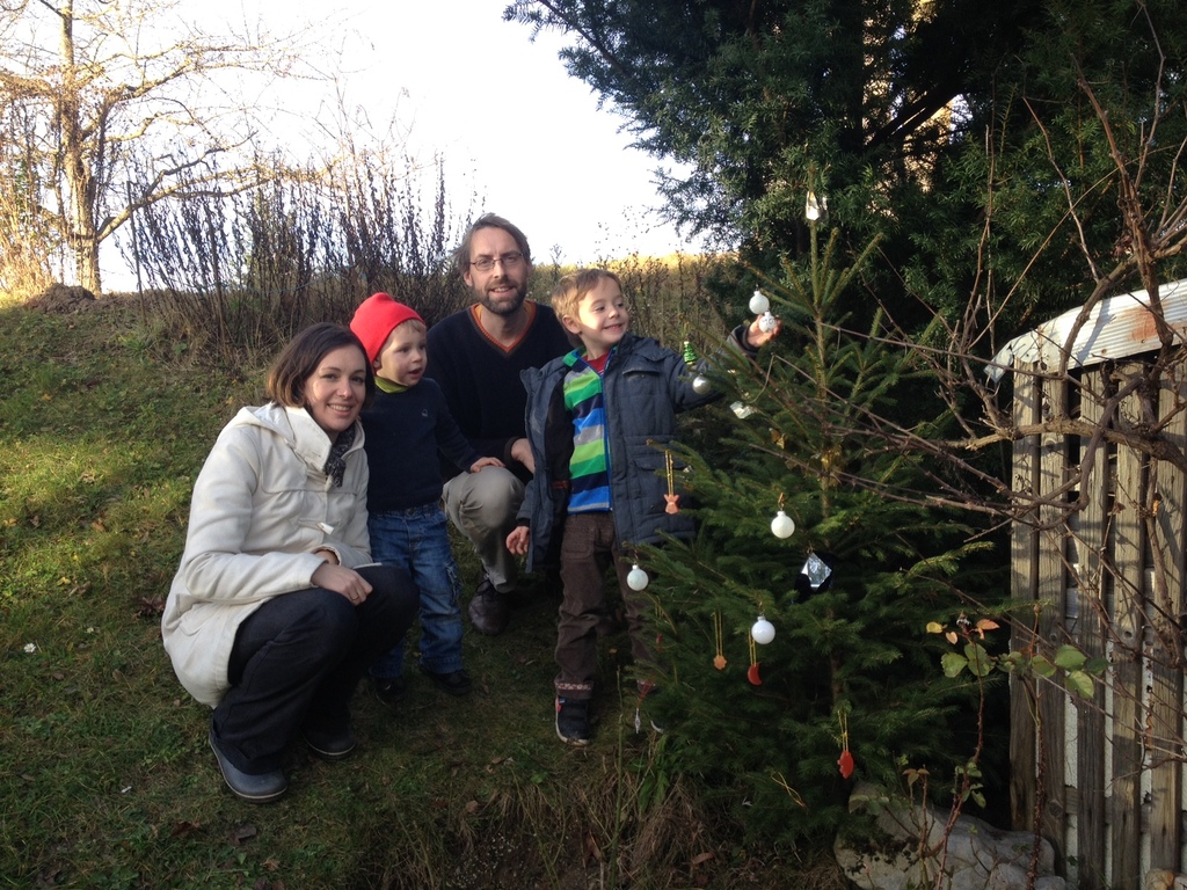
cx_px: 594
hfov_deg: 52.6
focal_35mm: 35
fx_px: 1200
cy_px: 445
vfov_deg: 40.7
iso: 50
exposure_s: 1/196
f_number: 2.4
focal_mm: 4.28
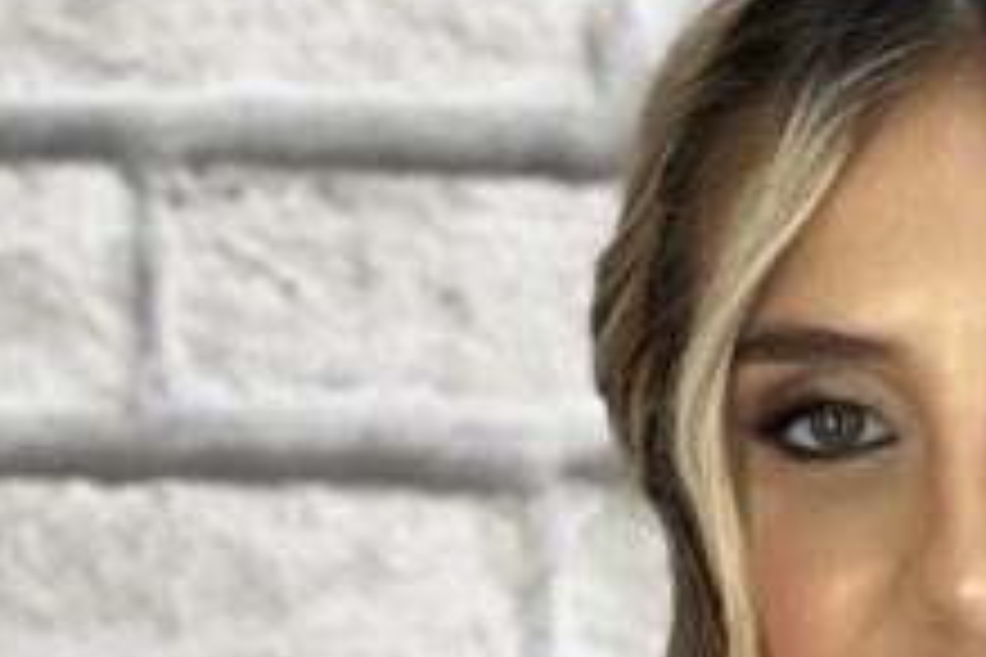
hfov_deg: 6.0
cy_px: 1676
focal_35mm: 341
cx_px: 1018
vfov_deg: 3.9
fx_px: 9339
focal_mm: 9
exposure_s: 1/120
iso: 100
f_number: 2.8
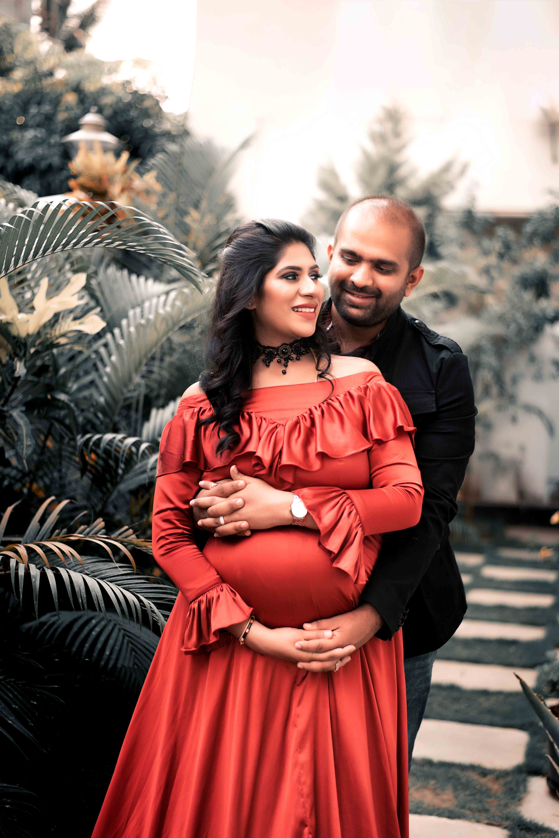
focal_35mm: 50
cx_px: 280
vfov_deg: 39.6
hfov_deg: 27.0
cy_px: 419
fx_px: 1163
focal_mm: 50
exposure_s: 1/500
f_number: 1.8
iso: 100
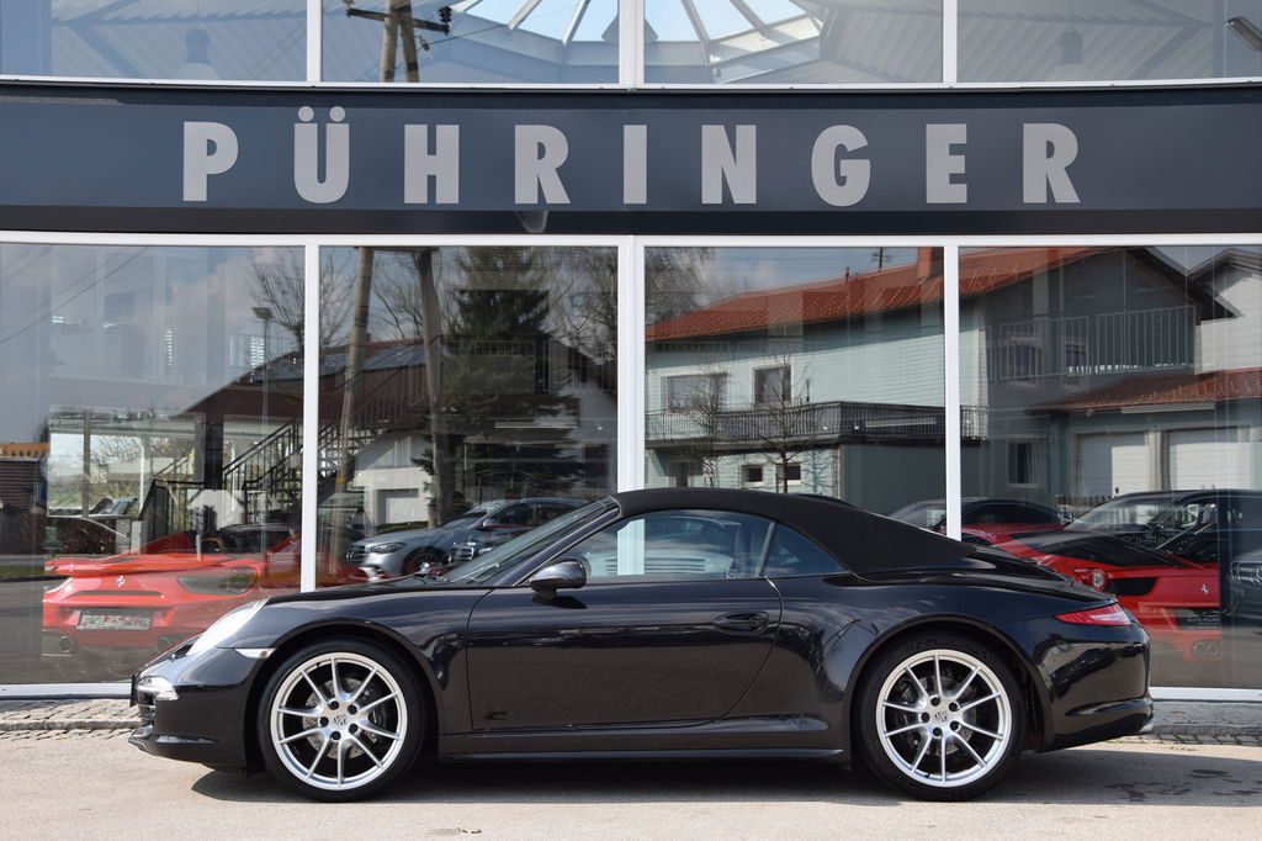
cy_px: 420
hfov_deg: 41.1
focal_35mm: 48
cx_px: 631
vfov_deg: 28.1
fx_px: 1682
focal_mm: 32
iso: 200
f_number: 9
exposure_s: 1/320
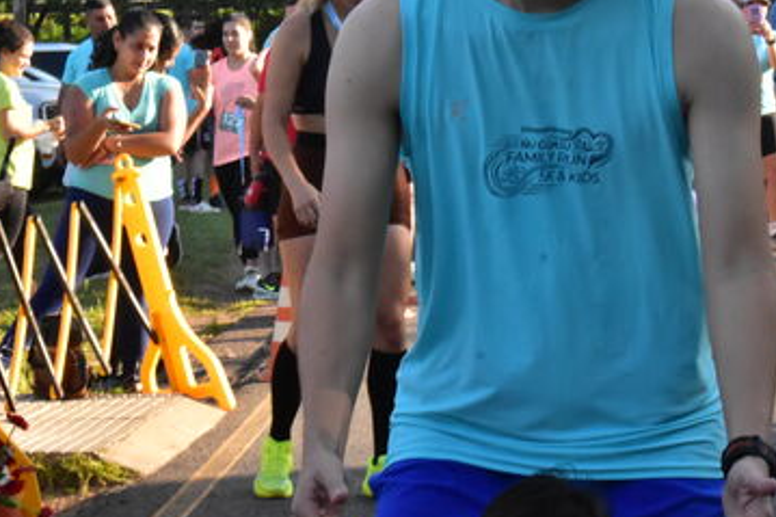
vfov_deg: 9.9
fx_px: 2970
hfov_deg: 14.9
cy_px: 255
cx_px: 409
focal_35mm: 138
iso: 3200
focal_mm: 55
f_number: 25
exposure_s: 1/250
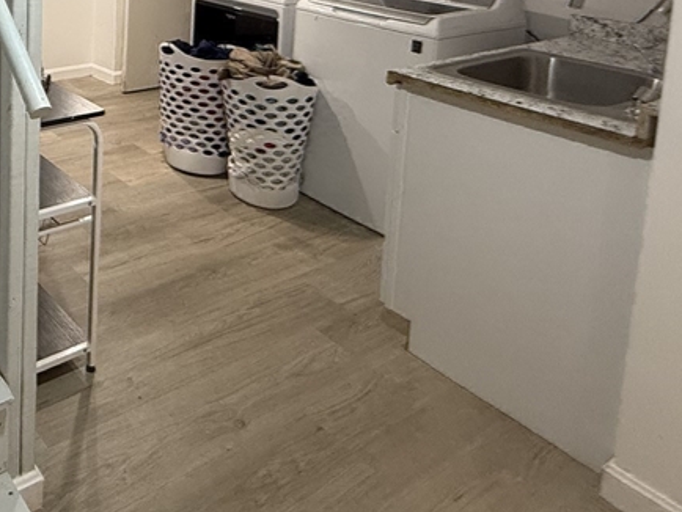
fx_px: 651
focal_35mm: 33
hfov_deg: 48.2
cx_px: 41
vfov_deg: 36.5
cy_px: -47
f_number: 2.2
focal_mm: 2.22
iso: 250
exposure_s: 1/60
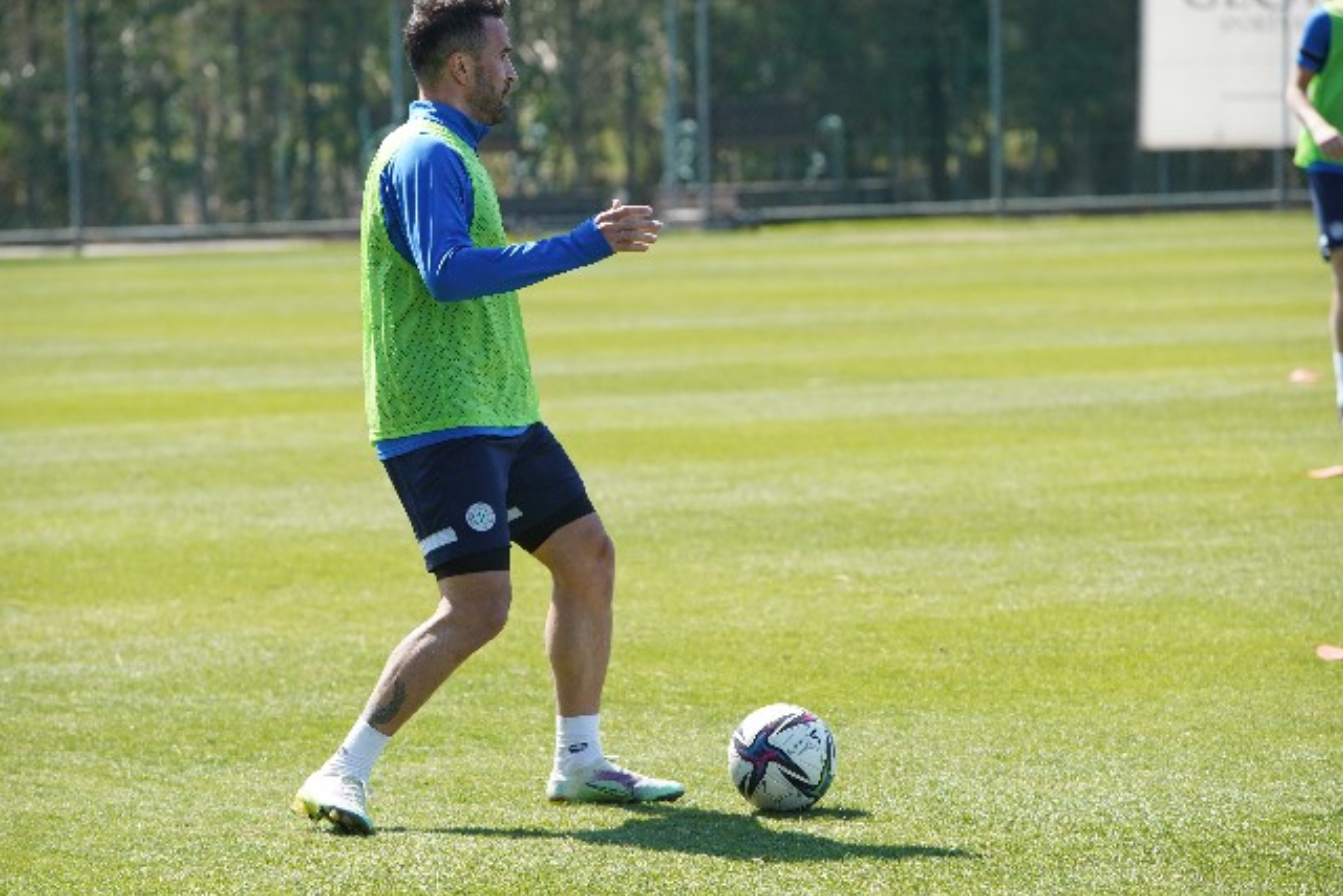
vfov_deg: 6.9
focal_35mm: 199
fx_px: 7425
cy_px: 431
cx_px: 655
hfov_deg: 10.3
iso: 400
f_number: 5.6
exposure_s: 1/640
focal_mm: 190
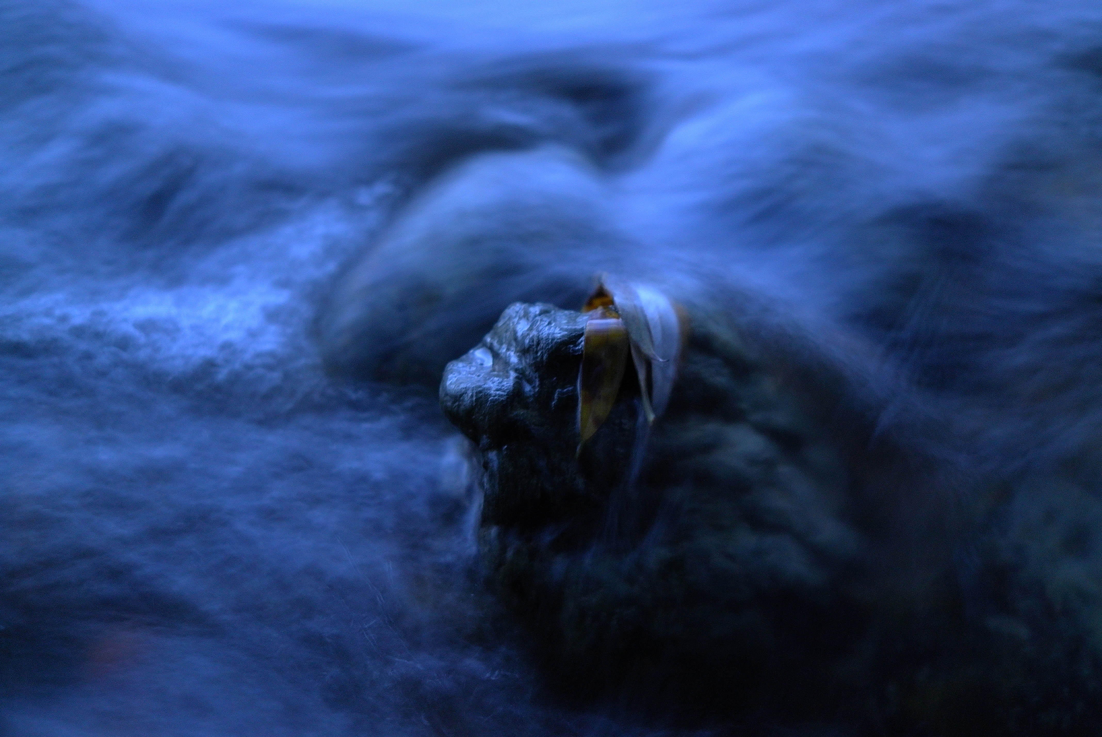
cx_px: 551
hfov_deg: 53.1
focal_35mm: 36
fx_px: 1103
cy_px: 368
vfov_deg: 36.9
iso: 800
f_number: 2.8
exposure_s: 1/2
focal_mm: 24
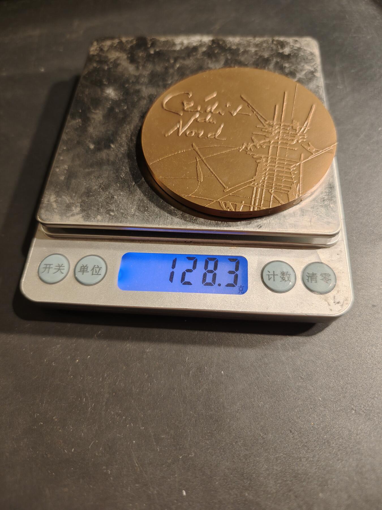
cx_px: 191
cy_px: 255
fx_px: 338
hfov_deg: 58.9
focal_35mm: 23
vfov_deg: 73.9
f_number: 1.6
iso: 250
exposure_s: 1/200
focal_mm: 6.06
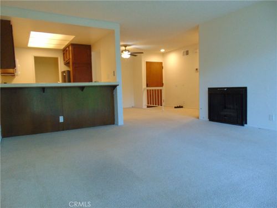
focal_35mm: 25
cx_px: 138
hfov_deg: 69.4
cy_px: 104
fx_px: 200
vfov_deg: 54.9
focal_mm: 4.5
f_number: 3
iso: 200
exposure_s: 1/30
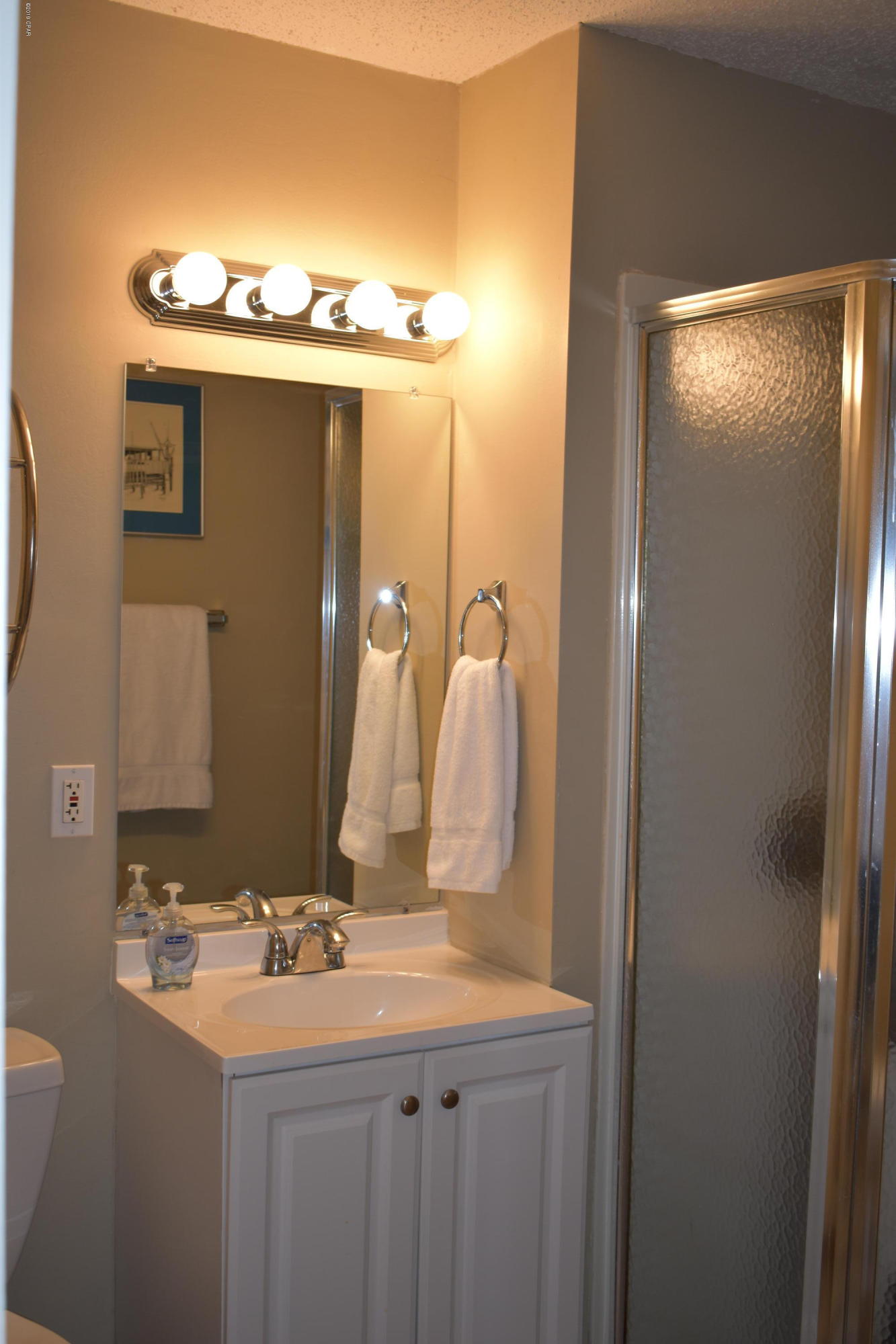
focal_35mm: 39
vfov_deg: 49.6
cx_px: 448
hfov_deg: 34.2
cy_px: 672
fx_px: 1456
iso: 220
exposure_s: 1/30
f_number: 4
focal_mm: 26
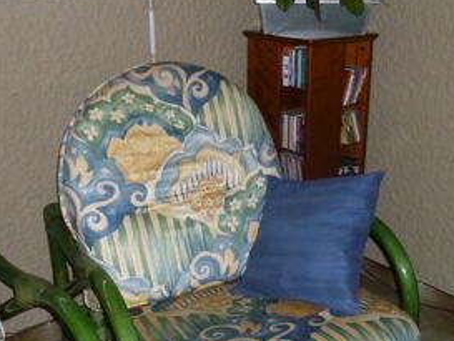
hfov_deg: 42.8
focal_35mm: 44
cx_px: 261
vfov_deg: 32.9
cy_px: 185
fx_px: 577
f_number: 3.1
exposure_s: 1/60
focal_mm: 4.5
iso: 400
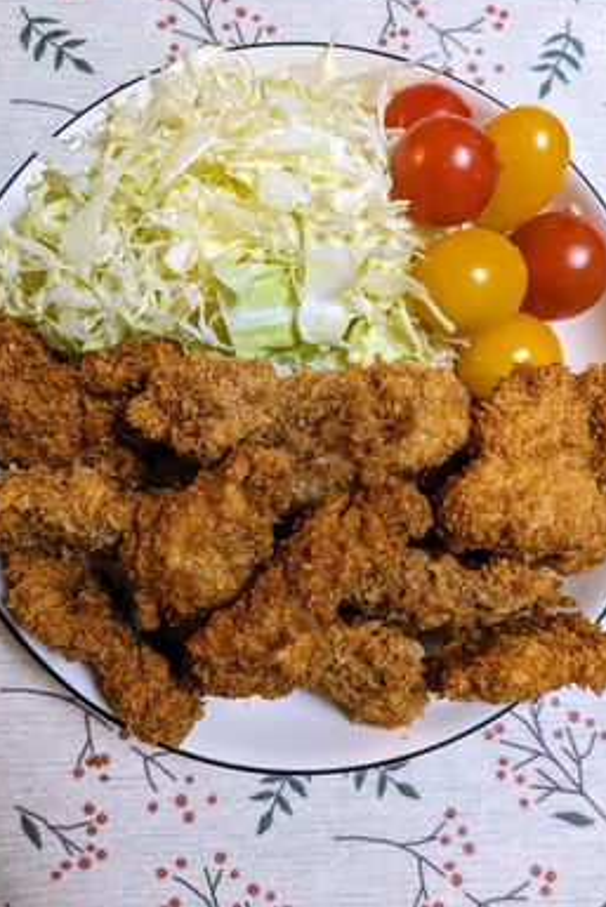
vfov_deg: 67.3
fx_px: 681
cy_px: 438
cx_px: 288
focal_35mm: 27
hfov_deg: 47.9
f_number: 1.89
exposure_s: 1/100
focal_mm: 5.43
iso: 364
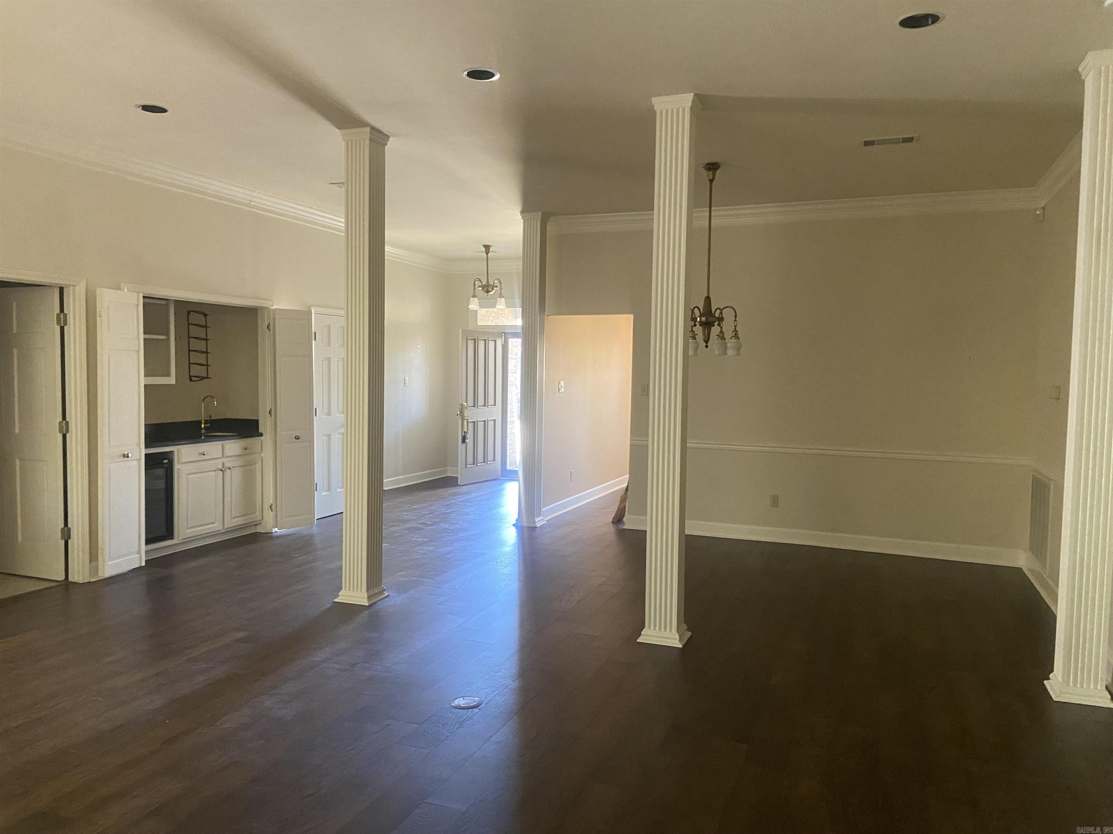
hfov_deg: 67.3
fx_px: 836
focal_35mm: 26
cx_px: 556
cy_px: 417
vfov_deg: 53.1
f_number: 1.8
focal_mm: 4.25
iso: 500
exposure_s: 1/55
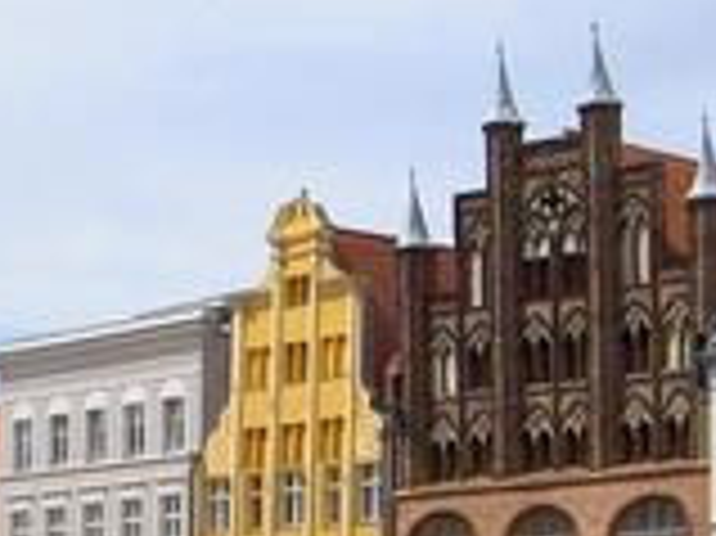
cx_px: 68
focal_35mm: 147
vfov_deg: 10.0
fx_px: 3038
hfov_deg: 13.3
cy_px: 563
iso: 200
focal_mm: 8
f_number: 4.7
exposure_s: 1/2000
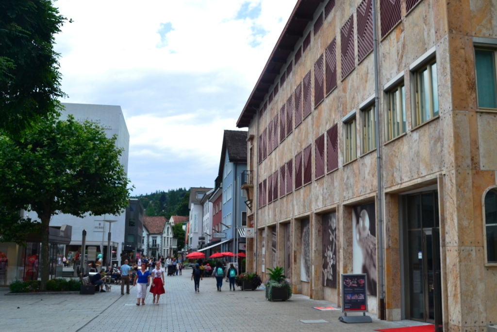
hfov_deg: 53.1
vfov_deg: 36.9
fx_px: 497
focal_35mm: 36
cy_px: 166
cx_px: 248
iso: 400
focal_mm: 24
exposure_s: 1/320
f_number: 10
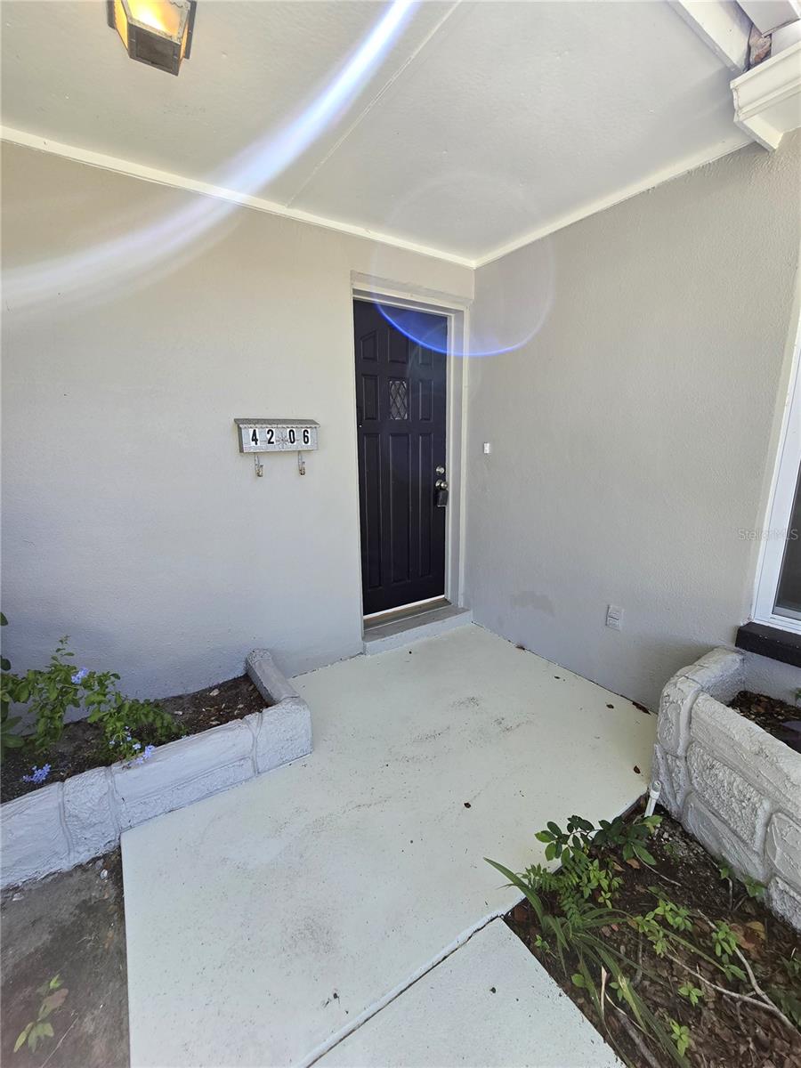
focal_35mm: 13
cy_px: 534
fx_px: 401
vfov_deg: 106.2
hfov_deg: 89.9
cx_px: 400
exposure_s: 1/164
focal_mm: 2.2
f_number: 2.2
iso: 50
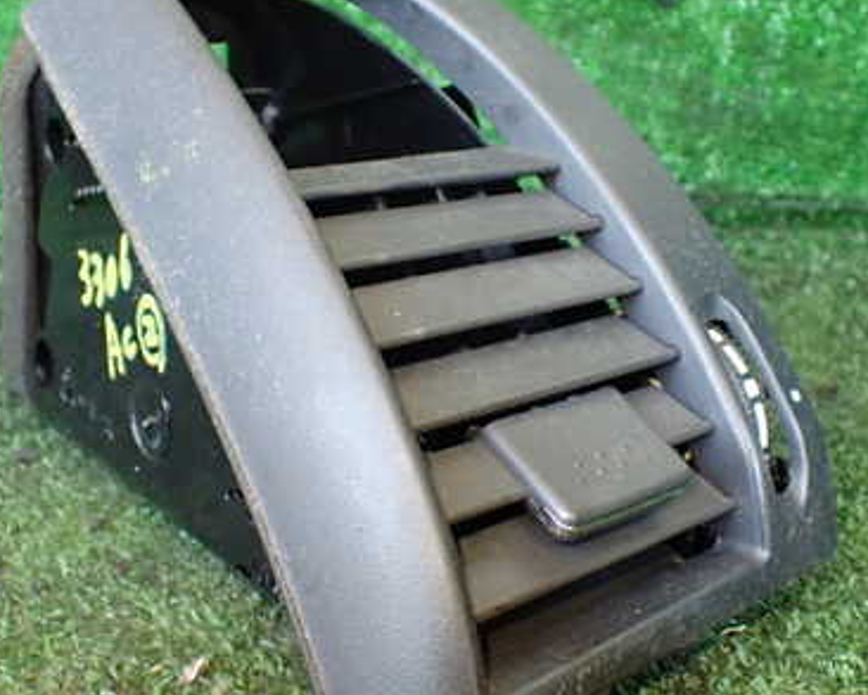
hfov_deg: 38.8
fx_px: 1233
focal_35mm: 48
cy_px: 318
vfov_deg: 31.4
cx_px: 448
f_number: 2.3
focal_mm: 5.4
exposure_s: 1/80
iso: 800
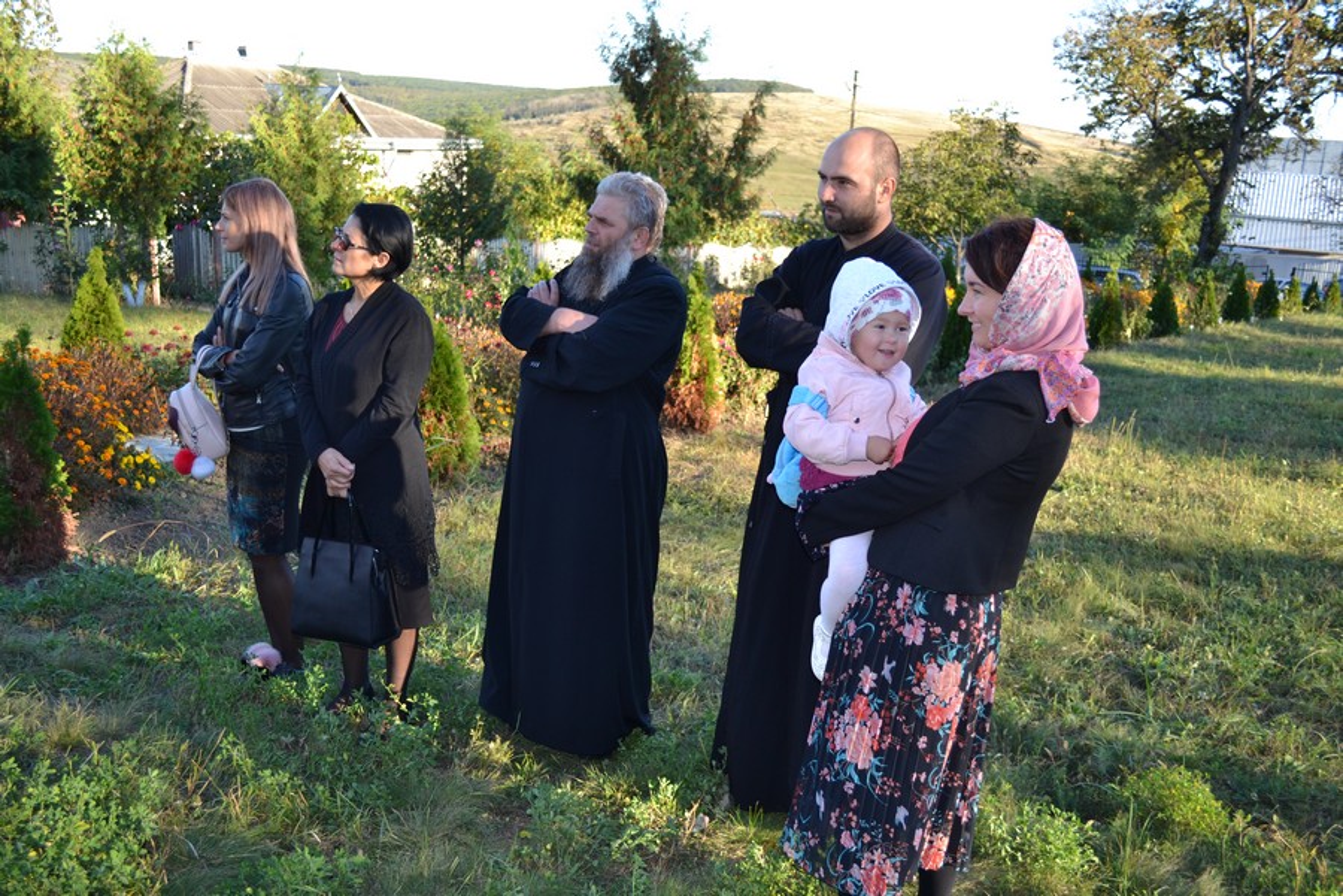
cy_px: 448
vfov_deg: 40.0
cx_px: 672
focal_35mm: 33
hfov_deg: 57.2
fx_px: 1231
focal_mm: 22
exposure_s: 1/125
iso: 100
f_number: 4
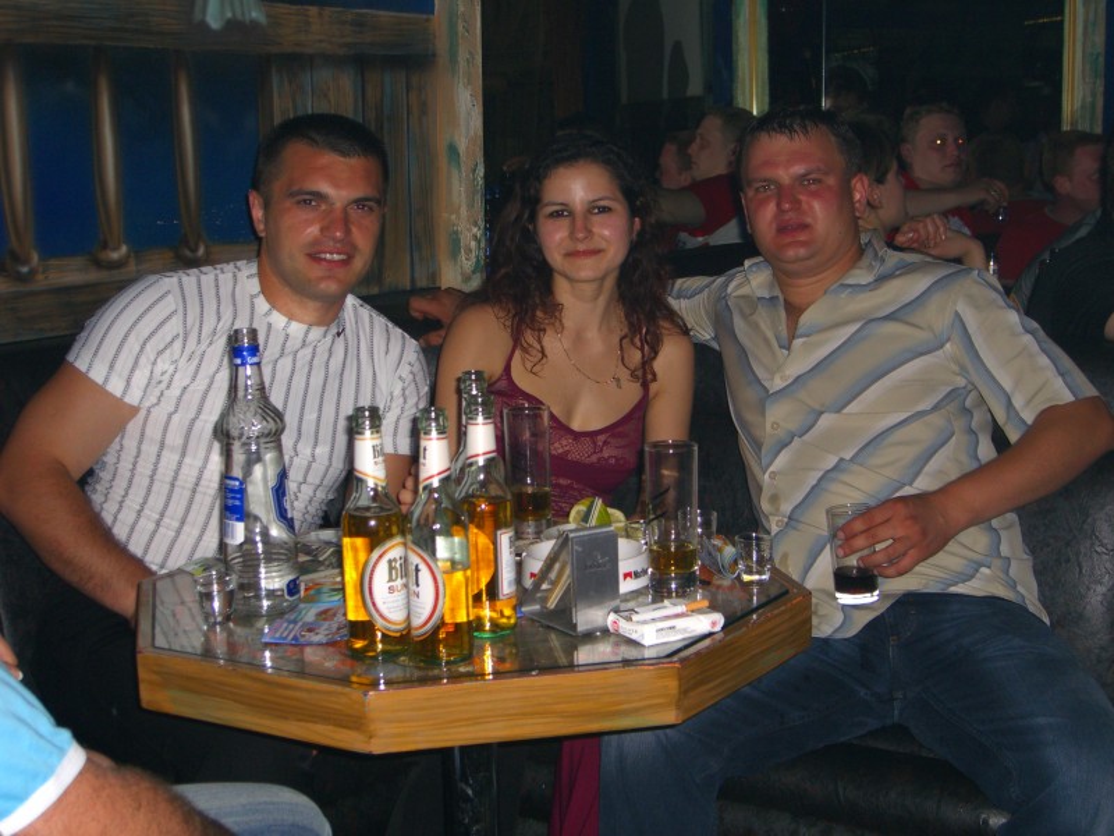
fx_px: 1834
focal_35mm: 57
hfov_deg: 33.8
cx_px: 557
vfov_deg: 25.7
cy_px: 418
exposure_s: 1/60
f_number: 3.6
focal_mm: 11.8
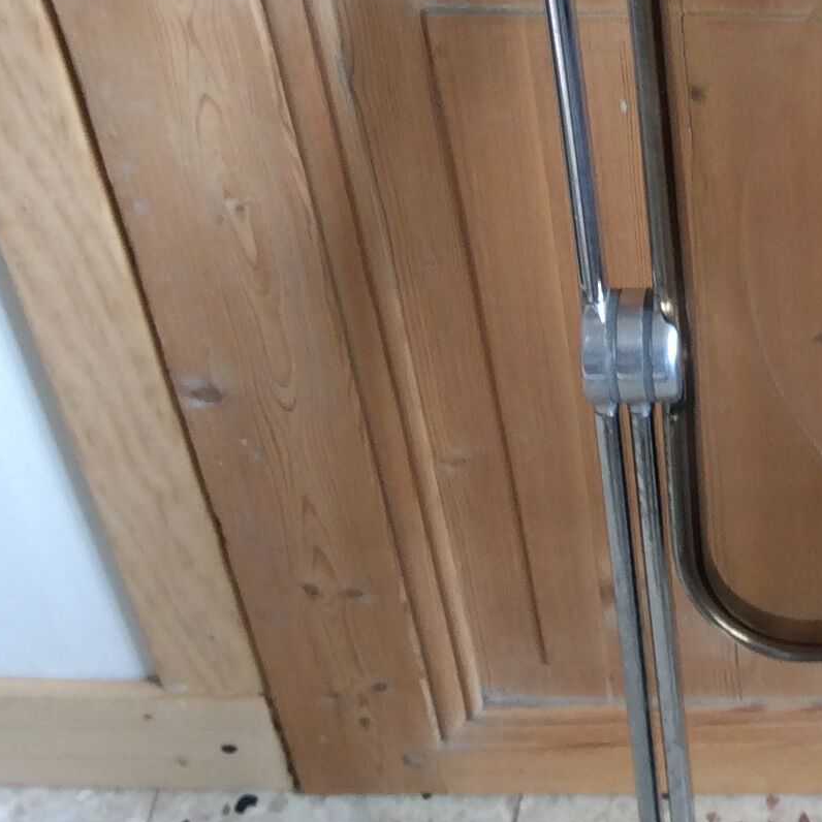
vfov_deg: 18.8
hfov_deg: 17.9
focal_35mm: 92
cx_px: 1015
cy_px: 223
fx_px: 2472
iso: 40
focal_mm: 3.3
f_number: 2.4
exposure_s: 1/25
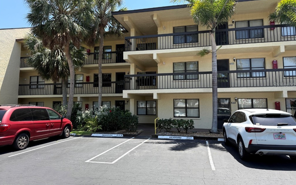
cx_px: 150
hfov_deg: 70.4
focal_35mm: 26
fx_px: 210
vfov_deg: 47.5
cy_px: 85
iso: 100
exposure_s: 1/2000
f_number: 1.78
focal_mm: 6.76
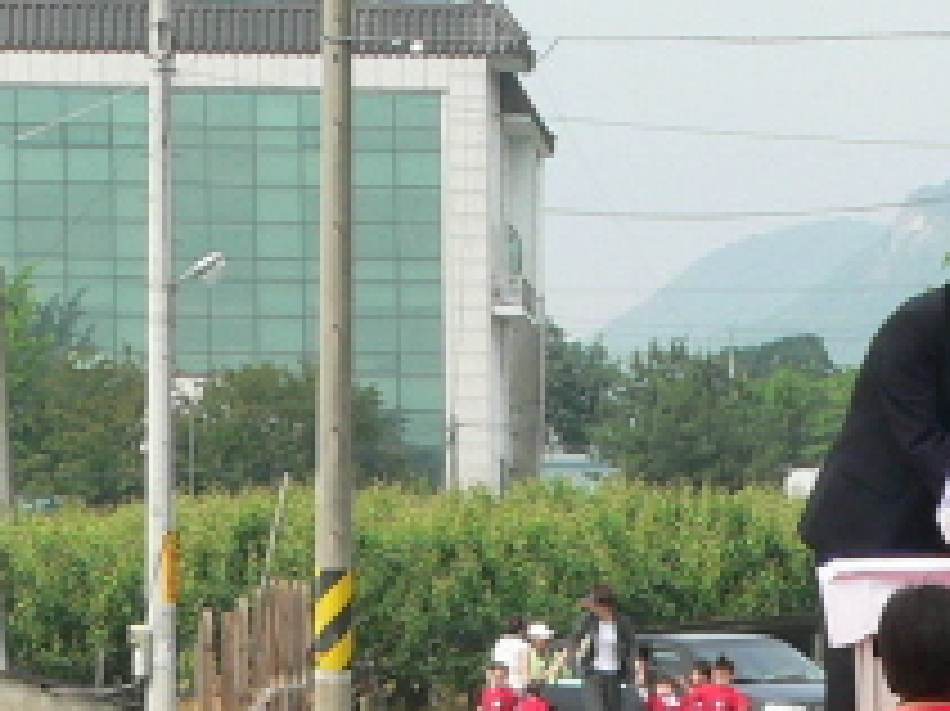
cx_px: 1675
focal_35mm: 307
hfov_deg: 6.3
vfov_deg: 4.8
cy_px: 1008
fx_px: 8421
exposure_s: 1/500
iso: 100
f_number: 4.6
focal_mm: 13.4
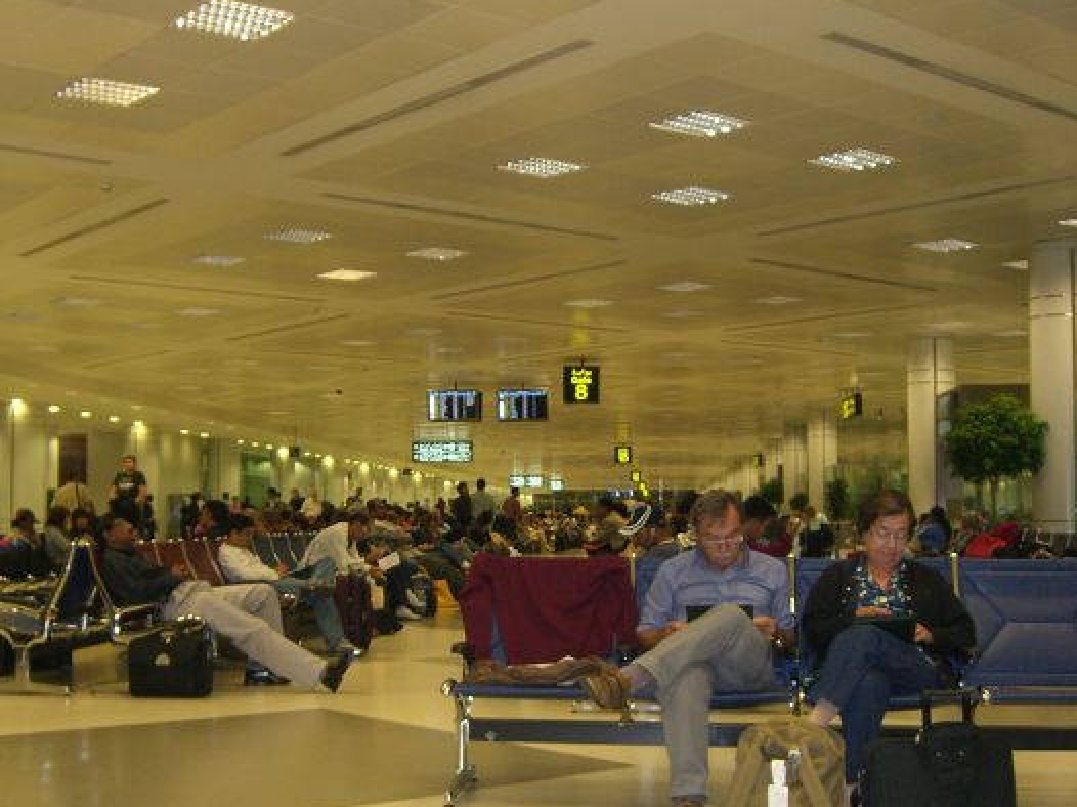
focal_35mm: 47
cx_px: 469
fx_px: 1462
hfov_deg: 40.4
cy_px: 460
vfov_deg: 30.8
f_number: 2.8
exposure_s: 1/60
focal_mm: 7.9
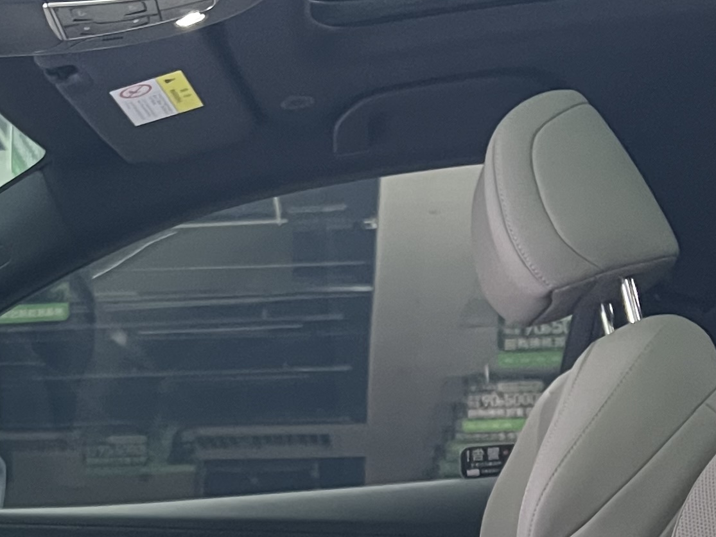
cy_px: 627
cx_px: 46
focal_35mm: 94
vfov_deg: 15.2
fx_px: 1944
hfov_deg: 20.4
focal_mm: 5.7
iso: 640
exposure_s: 1/25
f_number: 1.5
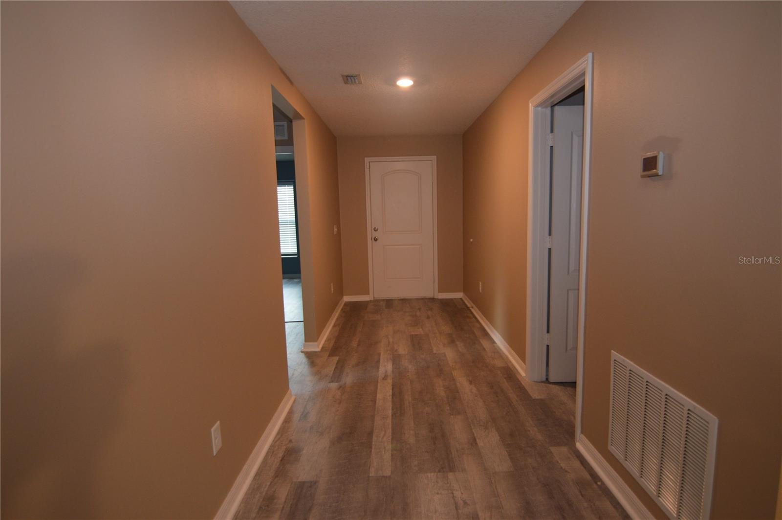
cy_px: 260
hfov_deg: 85.5
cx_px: 391
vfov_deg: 63.1
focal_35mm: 20
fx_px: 423
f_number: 2.8
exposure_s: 1/60
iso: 560
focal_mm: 13
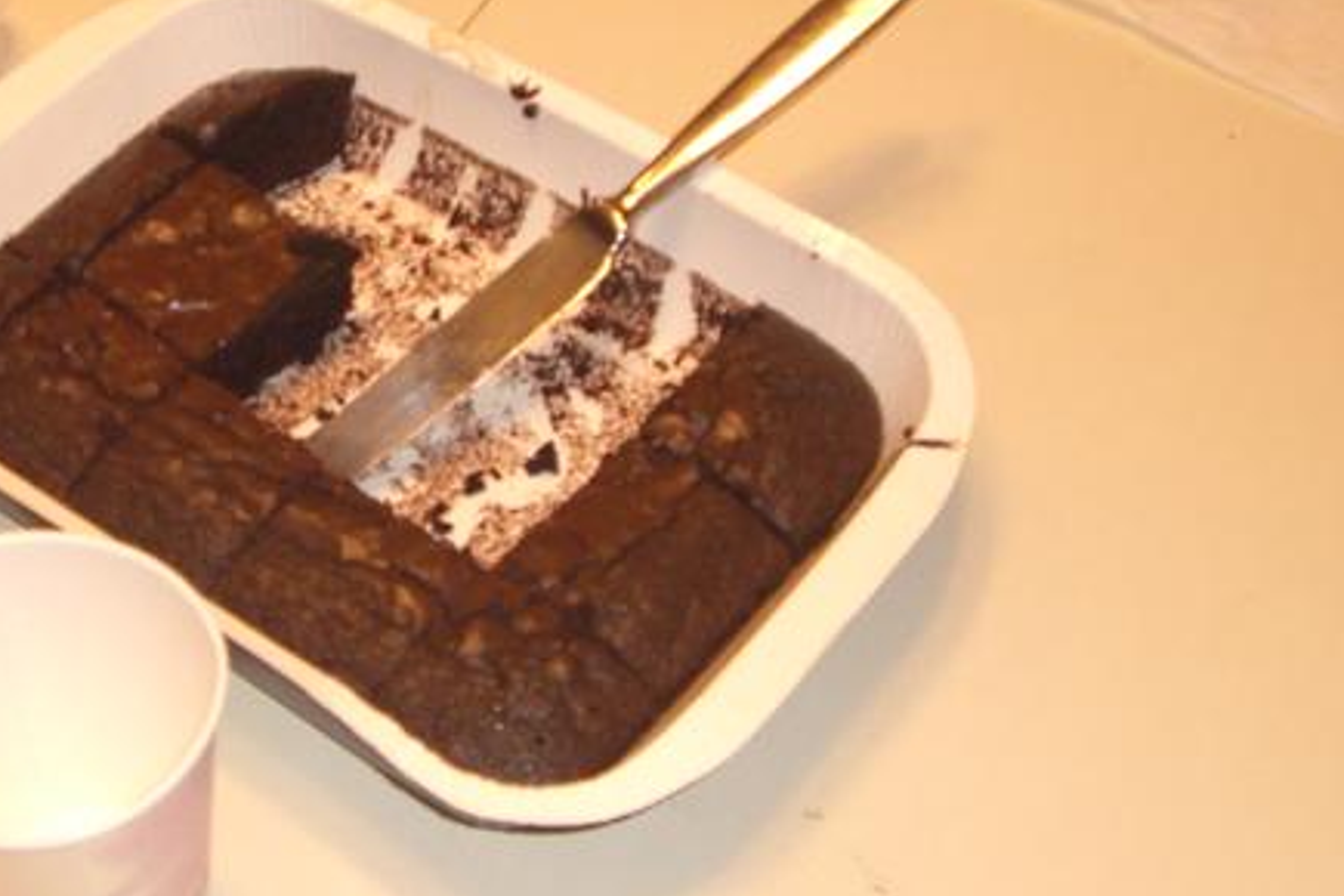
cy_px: 411
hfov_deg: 27.9
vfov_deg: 18.9
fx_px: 2688
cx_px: 429
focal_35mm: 72
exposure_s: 1/60
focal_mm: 7.6
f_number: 3
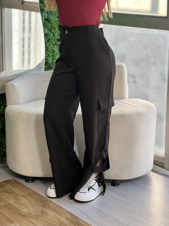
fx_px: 501
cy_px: 113
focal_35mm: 77
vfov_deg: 25.3
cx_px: 84
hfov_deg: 19.1
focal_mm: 9
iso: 100
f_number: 2.8
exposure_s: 1/120
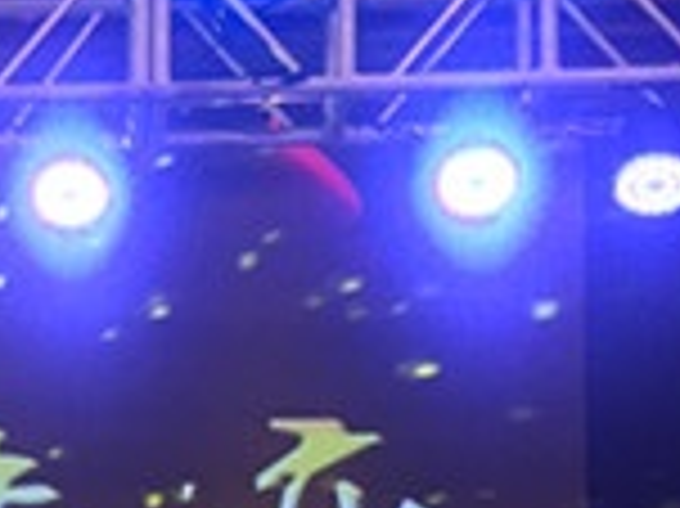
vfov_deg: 14.8
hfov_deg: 18.1
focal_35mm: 96
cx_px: -360
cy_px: 627
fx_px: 1884
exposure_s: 1/50
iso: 40
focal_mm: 4.15
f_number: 2.2
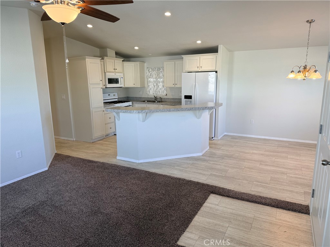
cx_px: 165
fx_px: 229
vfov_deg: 56.8
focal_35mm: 24
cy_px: 124
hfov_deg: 71.6
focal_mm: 6.76
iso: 80
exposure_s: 1/120
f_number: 1.78
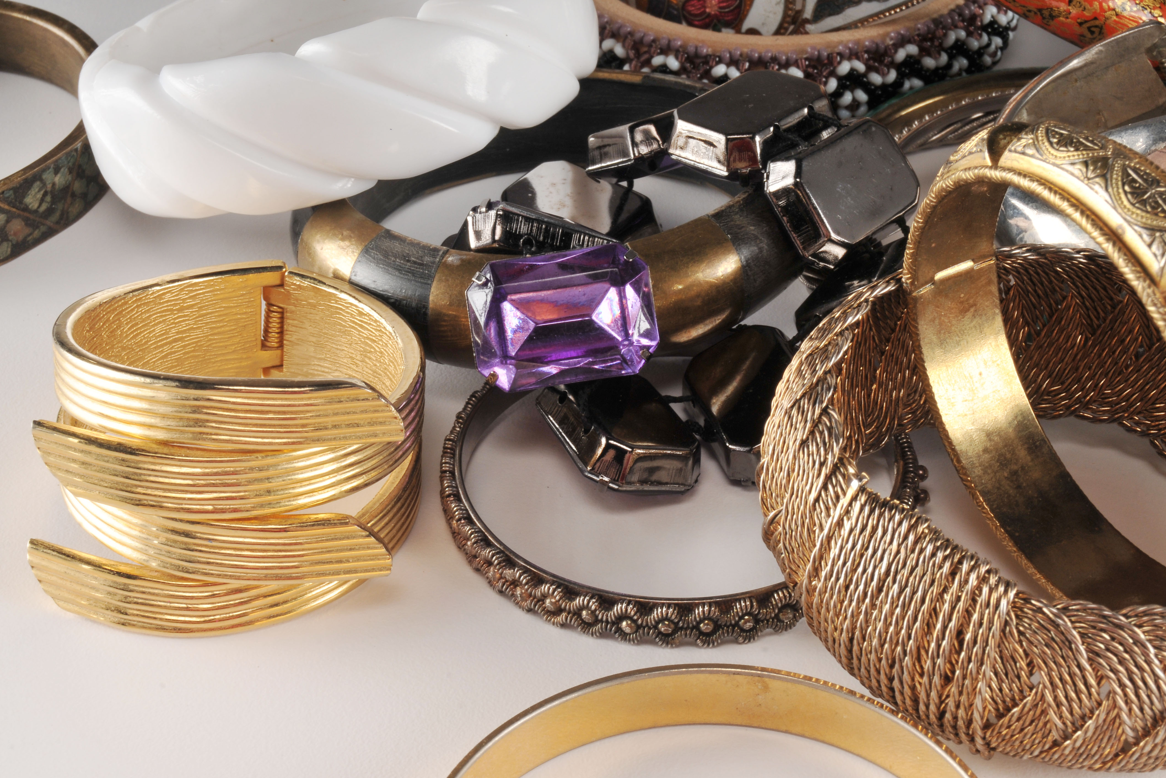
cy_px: 388
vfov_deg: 16.4
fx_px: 2705
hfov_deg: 24.3
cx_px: 584
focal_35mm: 84
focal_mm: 55
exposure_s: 1/250
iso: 160
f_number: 22
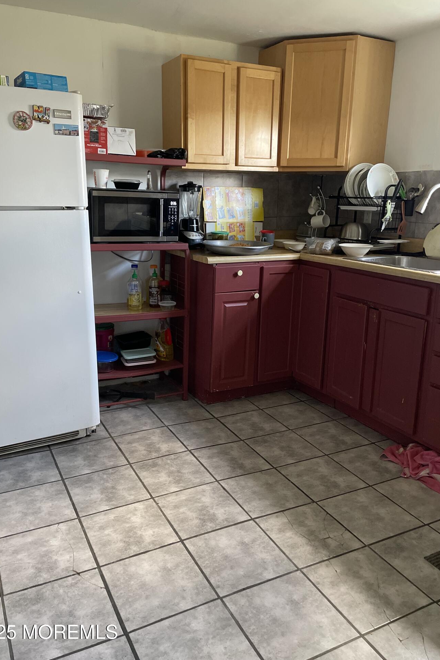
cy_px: 322
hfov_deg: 46.4
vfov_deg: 65.5
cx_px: 214
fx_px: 513
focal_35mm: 28
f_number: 1.6
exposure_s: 1/60
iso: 500
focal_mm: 4.2
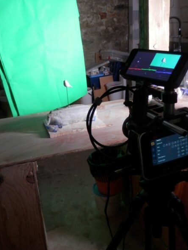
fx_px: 246
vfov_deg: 53.9
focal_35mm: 34
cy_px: 112
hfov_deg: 41.7
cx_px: 79
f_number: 3
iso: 200
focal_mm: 4.5
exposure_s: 1/13
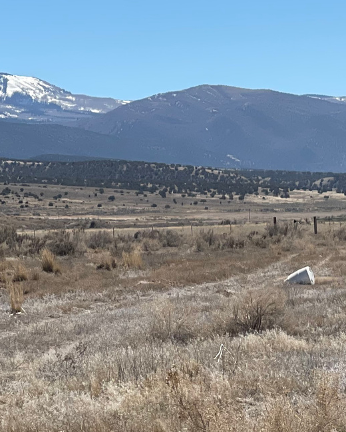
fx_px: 2519
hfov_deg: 7.7
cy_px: 200
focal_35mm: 197
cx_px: 528
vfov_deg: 9.8
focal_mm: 7.5
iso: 32
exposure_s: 1/2538
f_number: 2.2
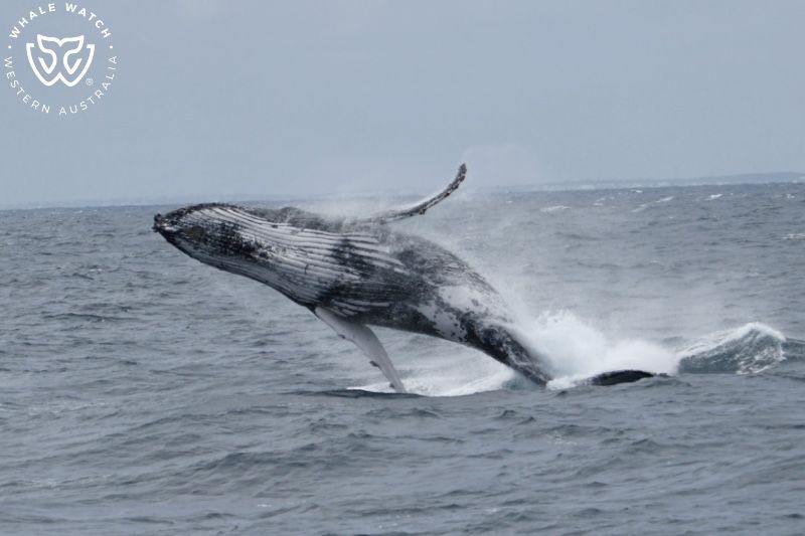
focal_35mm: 120
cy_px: 268
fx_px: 2683
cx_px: 402
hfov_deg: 17.1
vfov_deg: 11.4
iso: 360
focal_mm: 120
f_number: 5
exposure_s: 1/8000
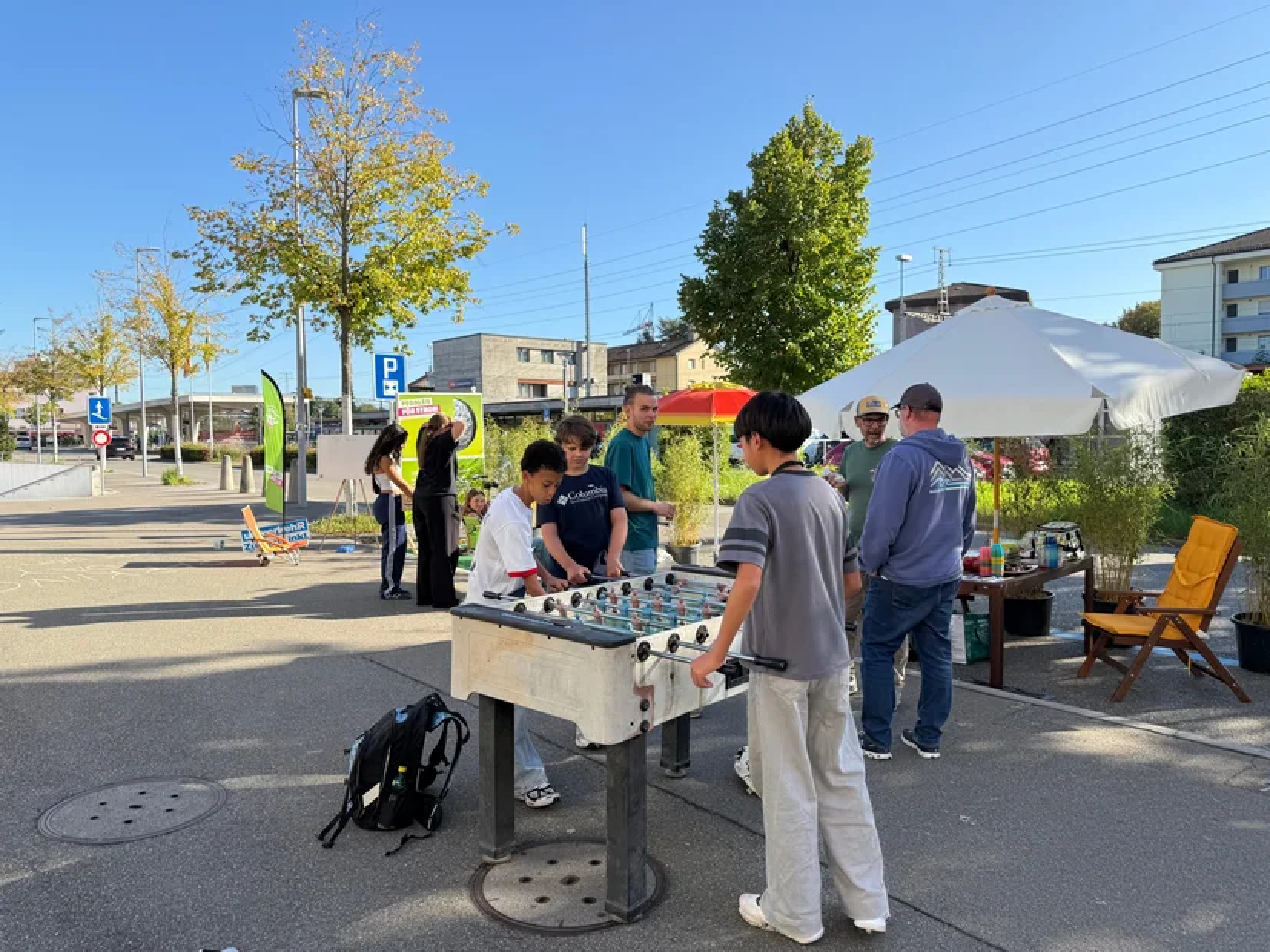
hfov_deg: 71.6
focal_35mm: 24
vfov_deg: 56.8
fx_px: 880
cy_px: 476
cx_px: 635
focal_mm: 6.76
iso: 80
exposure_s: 1/2525
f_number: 1.78
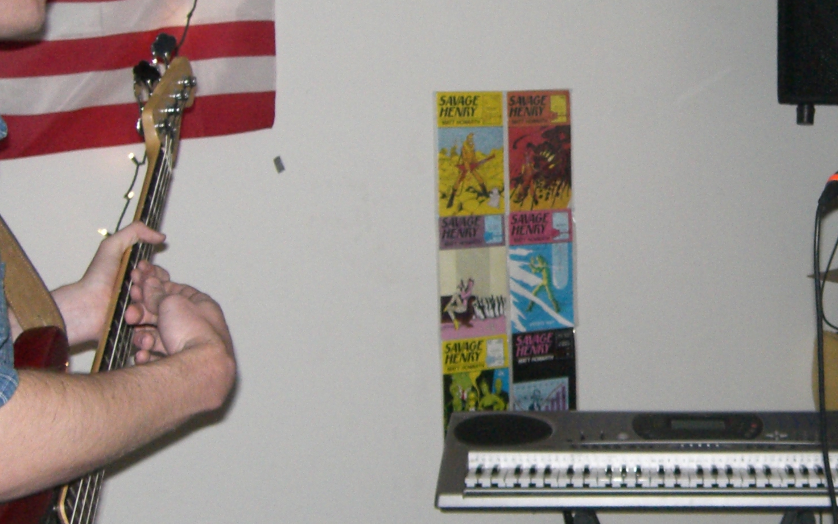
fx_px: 1919
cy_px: 217
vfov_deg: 15.5
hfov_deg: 24.0
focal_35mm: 84
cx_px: 749
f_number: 2.8
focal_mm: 7.9
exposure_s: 1/60
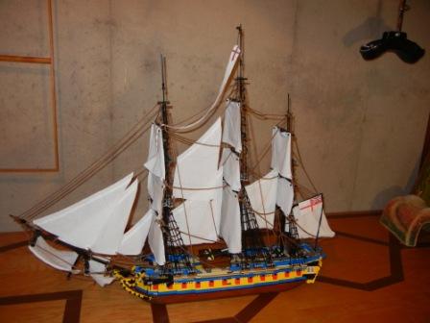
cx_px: 215
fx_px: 373
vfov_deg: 46.8
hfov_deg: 60.0
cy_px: 162
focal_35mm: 30
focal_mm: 5.4
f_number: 3.5
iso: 200
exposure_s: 1/30
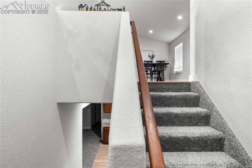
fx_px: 151
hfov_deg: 79.9
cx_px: 126
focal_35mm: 22
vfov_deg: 58.4
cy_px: 84
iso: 1600
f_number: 5.6
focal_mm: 21.5
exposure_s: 1/20
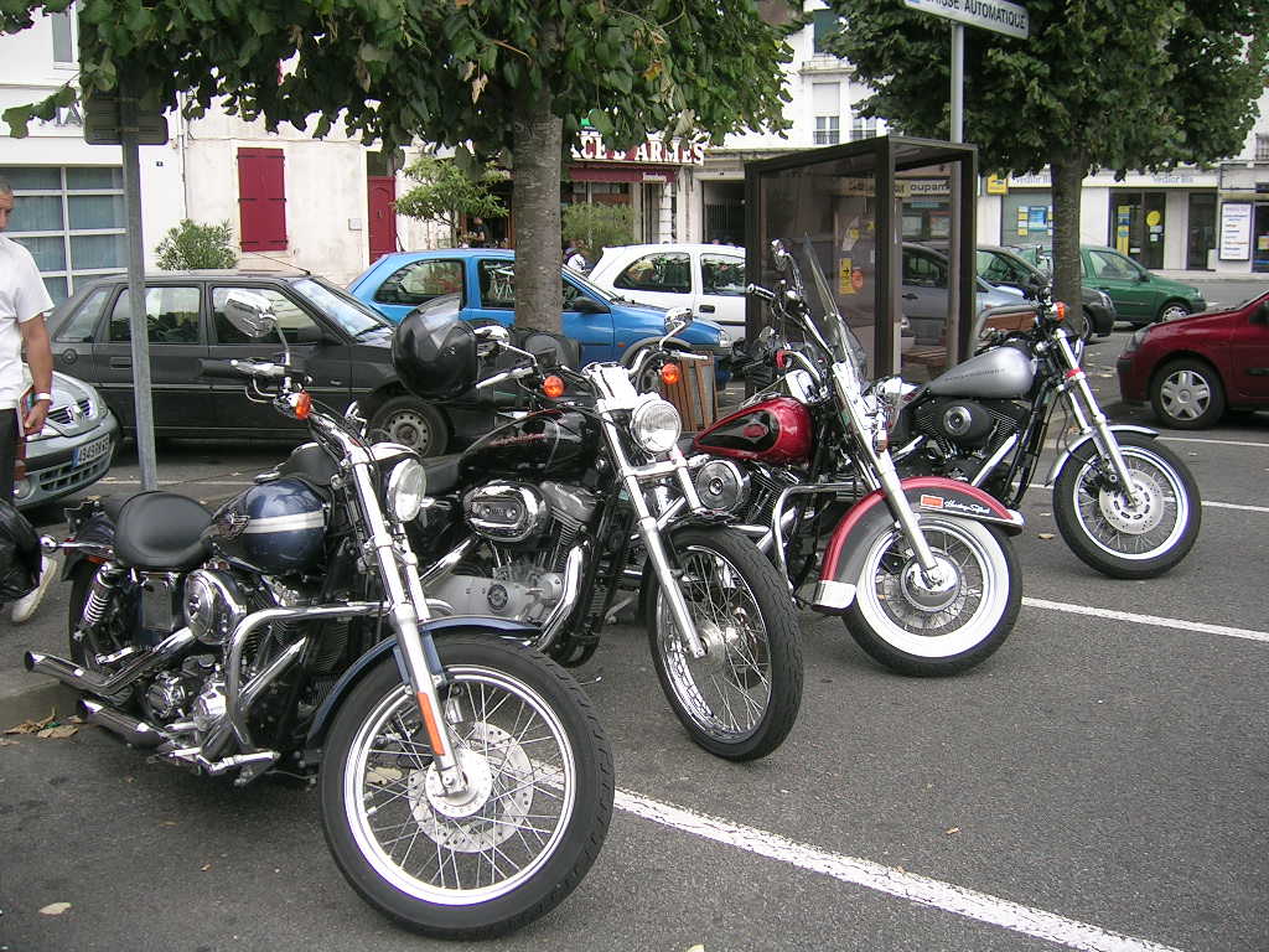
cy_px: 476
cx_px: 634
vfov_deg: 40.7
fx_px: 1283
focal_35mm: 35
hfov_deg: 52.6
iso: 50
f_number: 2.8
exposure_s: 1/349
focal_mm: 5.4
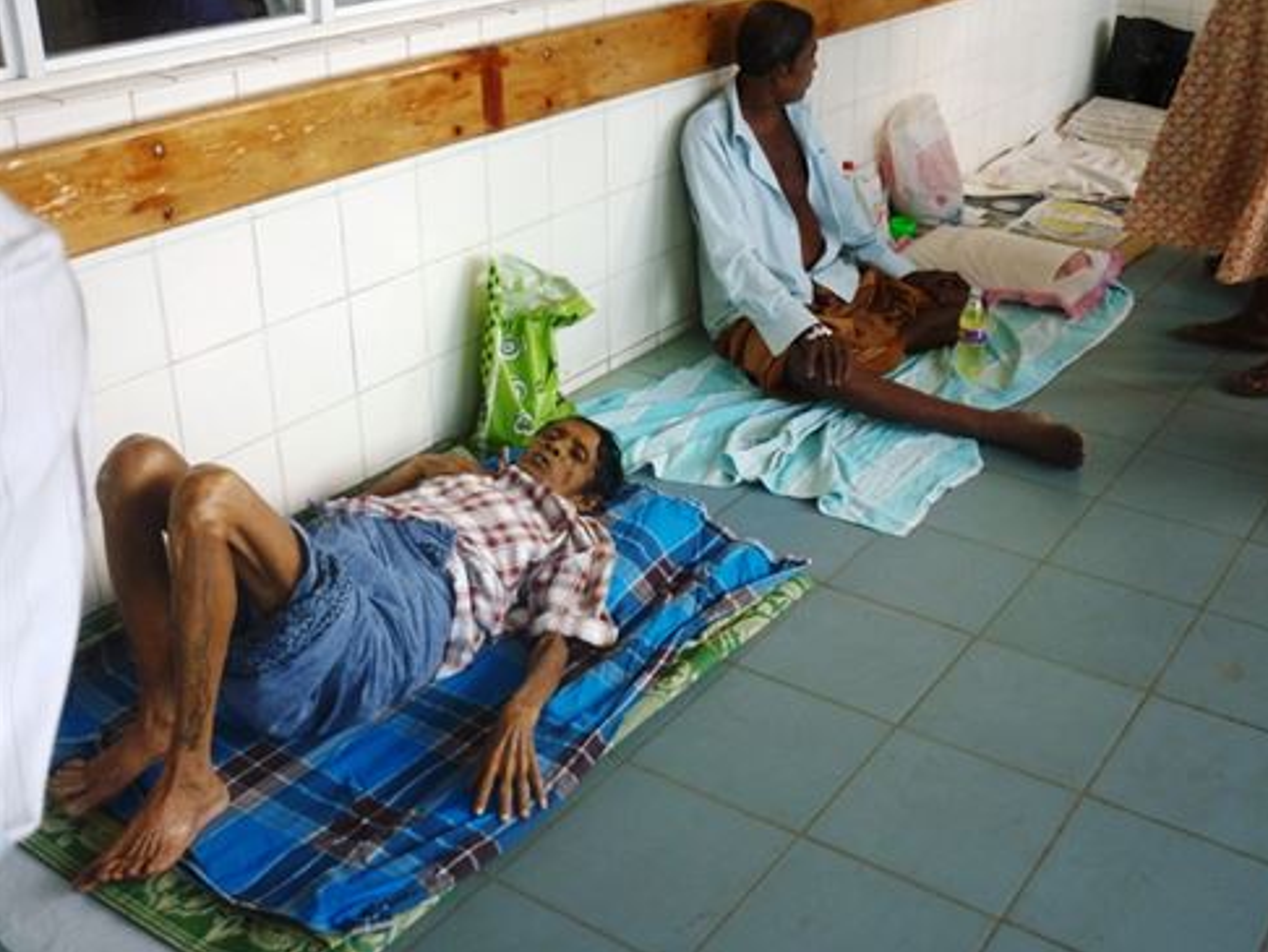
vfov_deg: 37.7
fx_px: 1393
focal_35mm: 38
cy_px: 417
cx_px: 728
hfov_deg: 48.8
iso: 160
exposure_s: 1/80
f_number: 2.8
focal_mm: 5.5
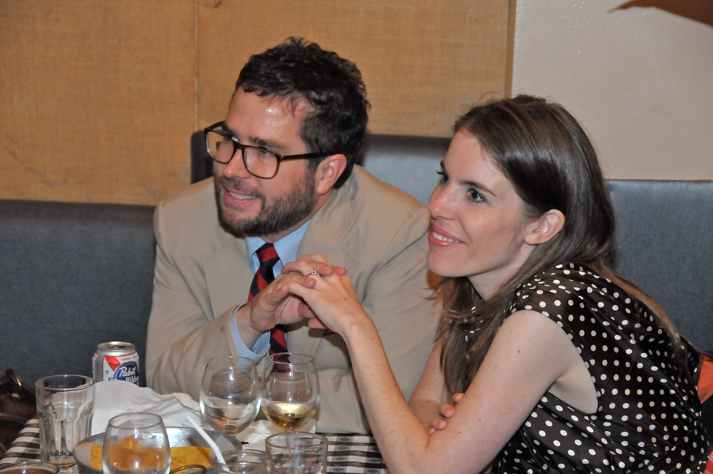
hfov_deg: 19.5
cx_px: 356
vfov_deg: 13.0
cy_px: 237
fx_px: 2077
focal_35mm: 105
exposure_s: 1/60
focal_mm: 70
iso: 1600
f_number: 5
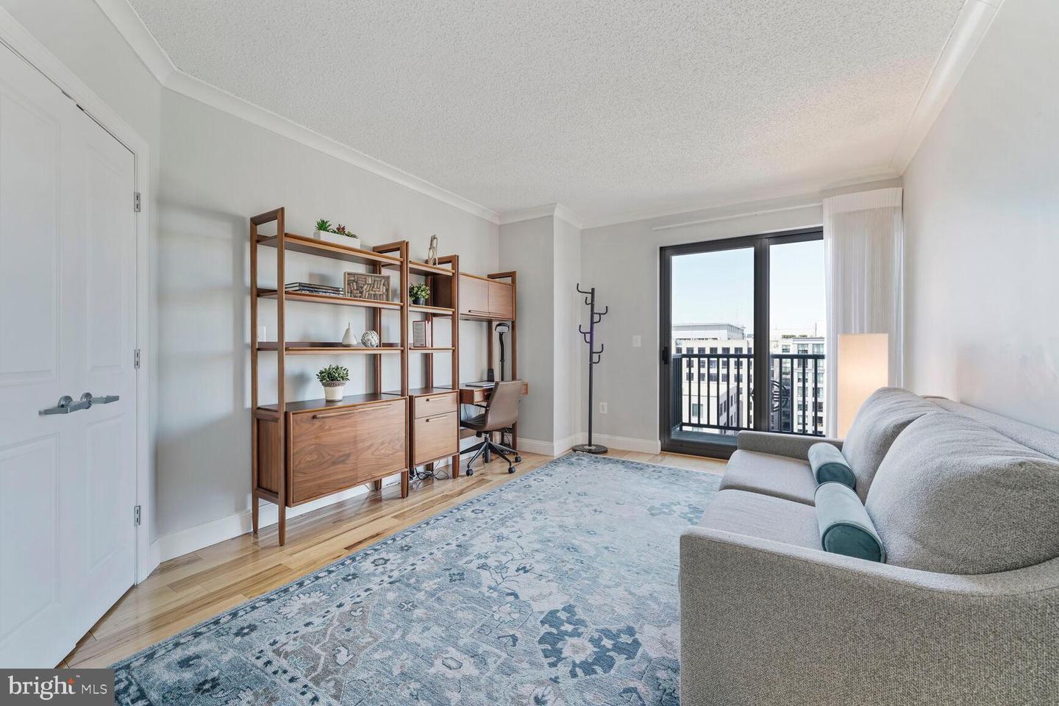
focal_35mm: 14
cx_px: 530
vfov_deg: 81.2
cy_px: 353
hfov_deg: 104.3
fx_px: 412
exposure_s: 1/2
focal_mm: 14
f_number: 8
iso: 400
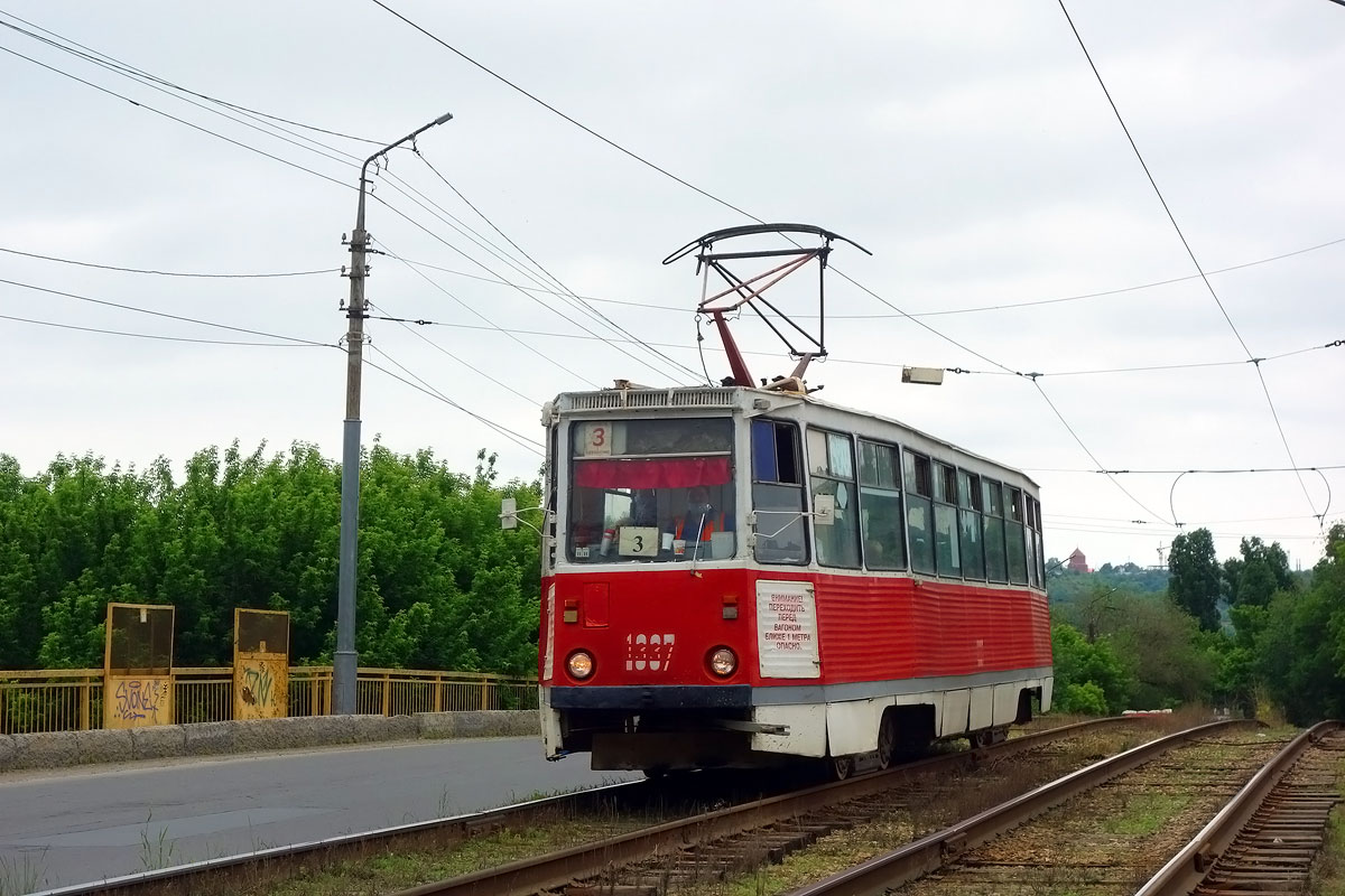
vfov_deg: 20.6
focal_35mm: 66
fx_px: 2466
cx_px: 672
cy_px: 448
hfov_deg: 30.5
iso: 125
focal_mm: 24.4
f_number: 5
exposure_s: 1/500
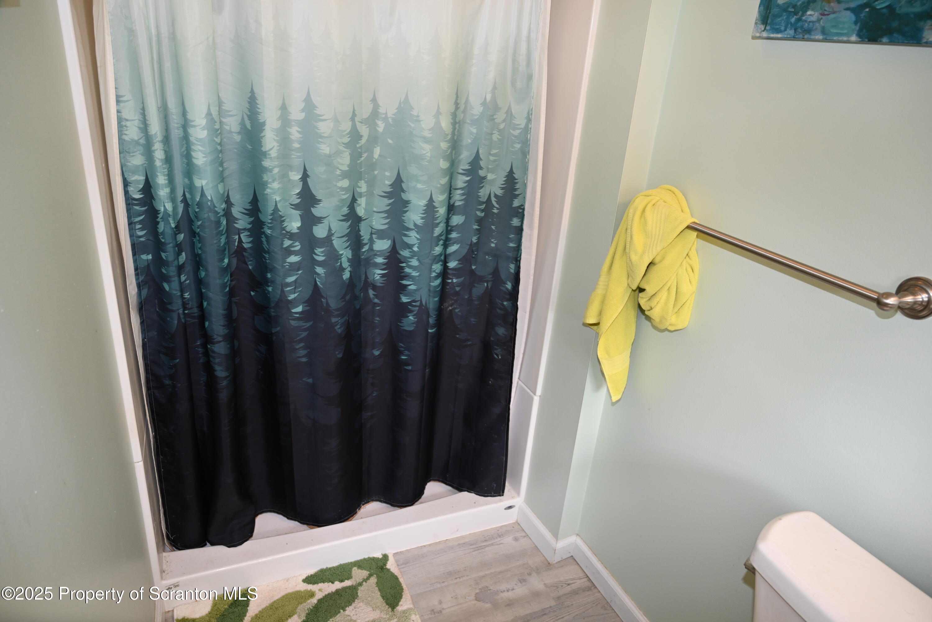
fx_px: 621
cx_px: 466
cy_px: 311
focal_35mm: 24
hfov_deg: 73.7
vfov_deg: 53.1
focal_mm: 24
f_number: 4
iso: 560
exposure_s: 1/60
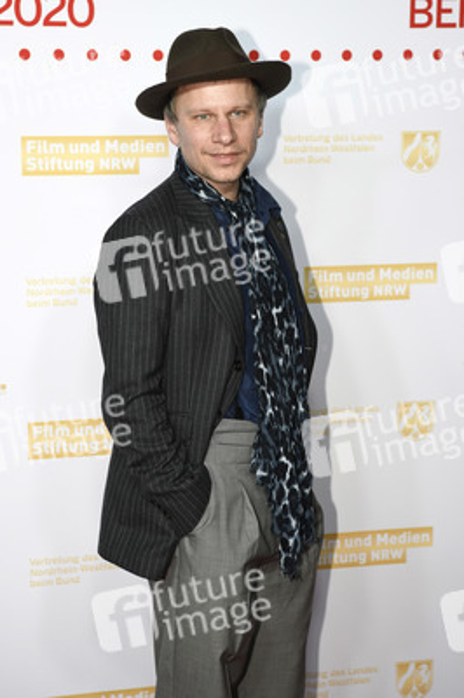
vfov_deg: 28.9
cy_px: 349
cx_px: 232
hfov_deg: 19.4
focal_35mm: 70
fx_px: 1356
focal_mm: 70
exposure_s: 1/500
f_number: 4
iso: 800
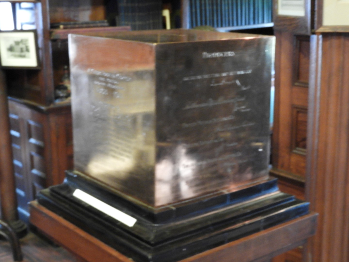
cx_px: 174
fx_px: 605
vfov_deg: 24.4
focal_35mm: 60
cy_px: 131
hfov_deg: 32.2
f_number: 4.2
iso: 800
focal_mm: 10.7
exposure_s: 1/2
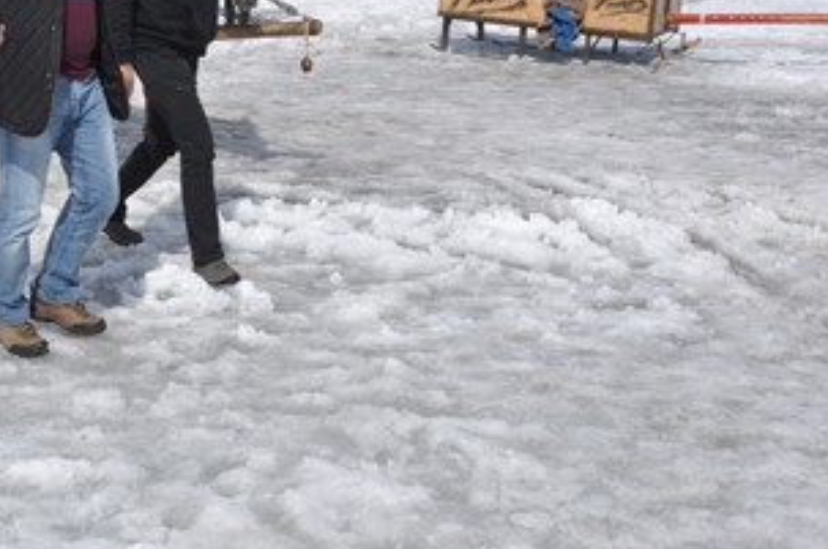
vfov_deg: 22.3
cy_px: -14
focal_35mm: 58
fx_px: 1332
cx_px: 57
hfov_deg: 32.5
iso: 400
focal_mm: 18
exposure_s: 1/800
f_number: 14
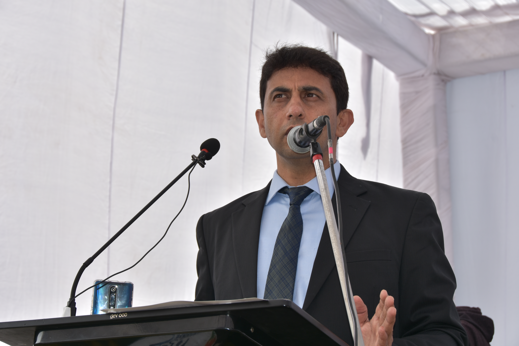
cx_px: 260
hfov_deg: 21.9
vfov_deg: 14.7
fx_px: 1341
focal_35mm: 93
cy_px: 173
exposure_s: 1/250
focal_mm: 62
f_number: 9
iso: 100
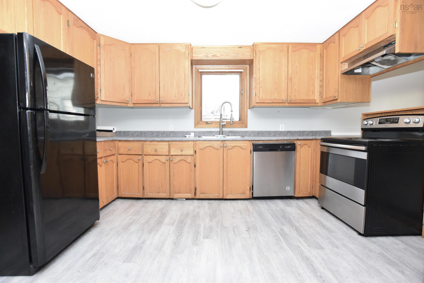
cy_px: 142
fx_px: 177
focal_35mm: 15
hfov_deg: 100.4
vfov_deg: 77.3
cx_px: 212
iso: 450
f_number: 4
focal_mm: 10
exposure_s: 1/60
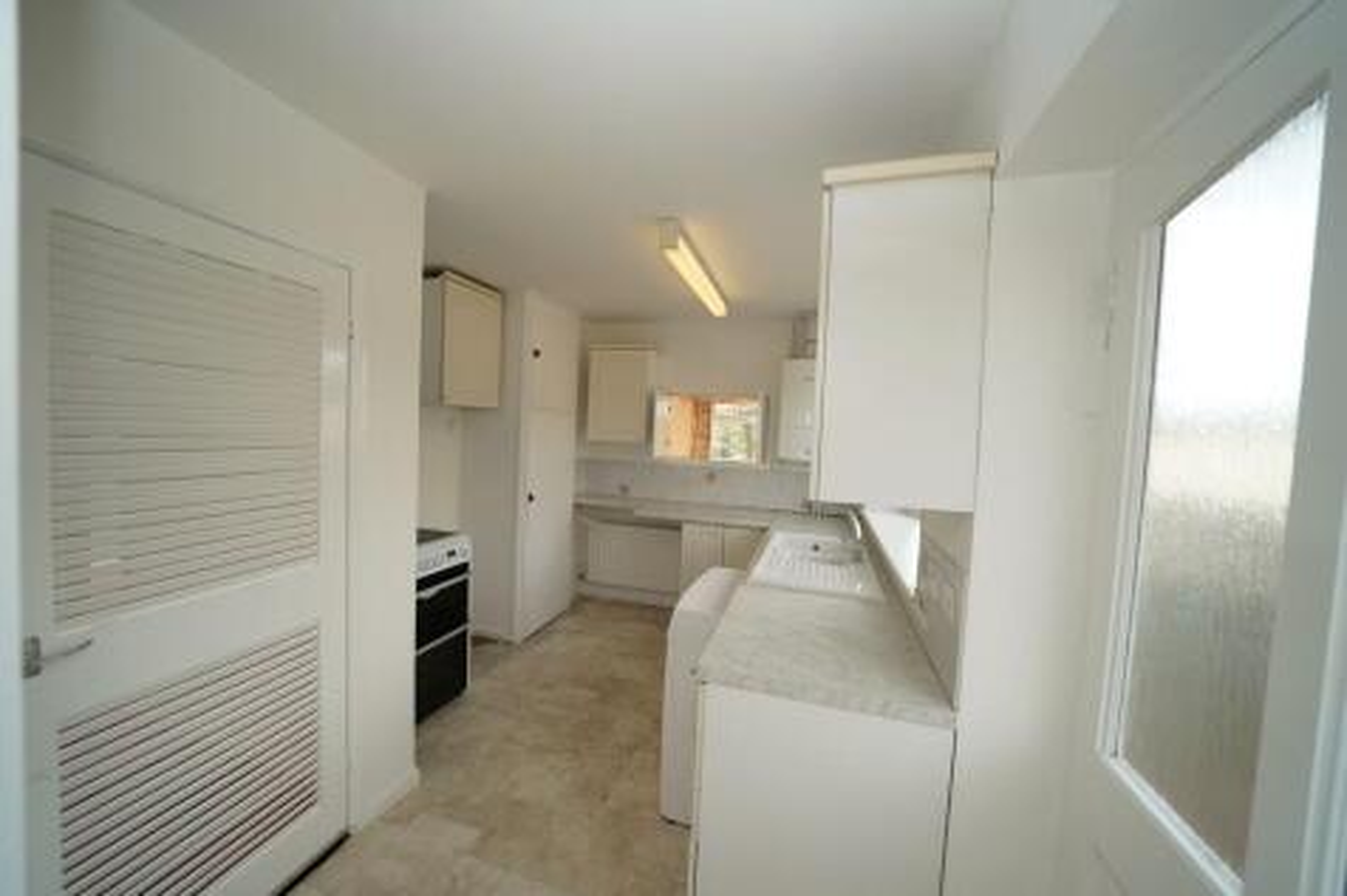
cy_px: 448
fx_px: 449
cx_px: 674
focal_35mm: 12
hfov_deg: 112.6
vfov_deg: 90.0
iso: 250
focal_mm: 12
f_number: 4
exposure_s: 1/160
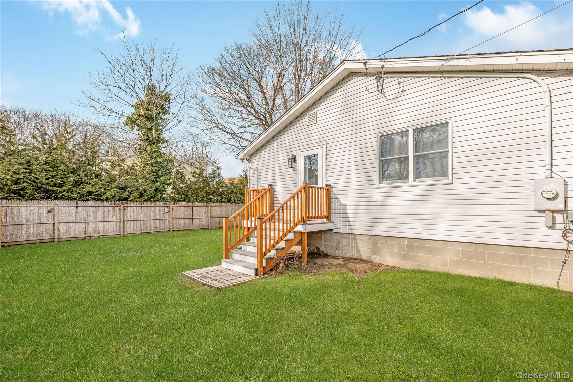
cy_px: 191
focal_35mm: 14
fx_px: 223
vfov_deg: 81.2
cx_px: 286
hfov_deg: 104.3
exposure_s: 1/1000
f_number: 5.6
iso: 100
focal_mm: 14
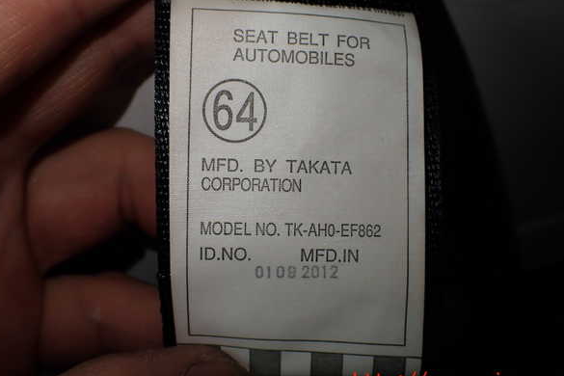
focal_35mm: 32
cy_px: 177
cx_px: 282
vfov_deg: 41.1
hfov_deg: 58.7
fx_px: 501
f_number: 3.2
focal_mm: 5.4
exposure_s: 1/160
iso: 100
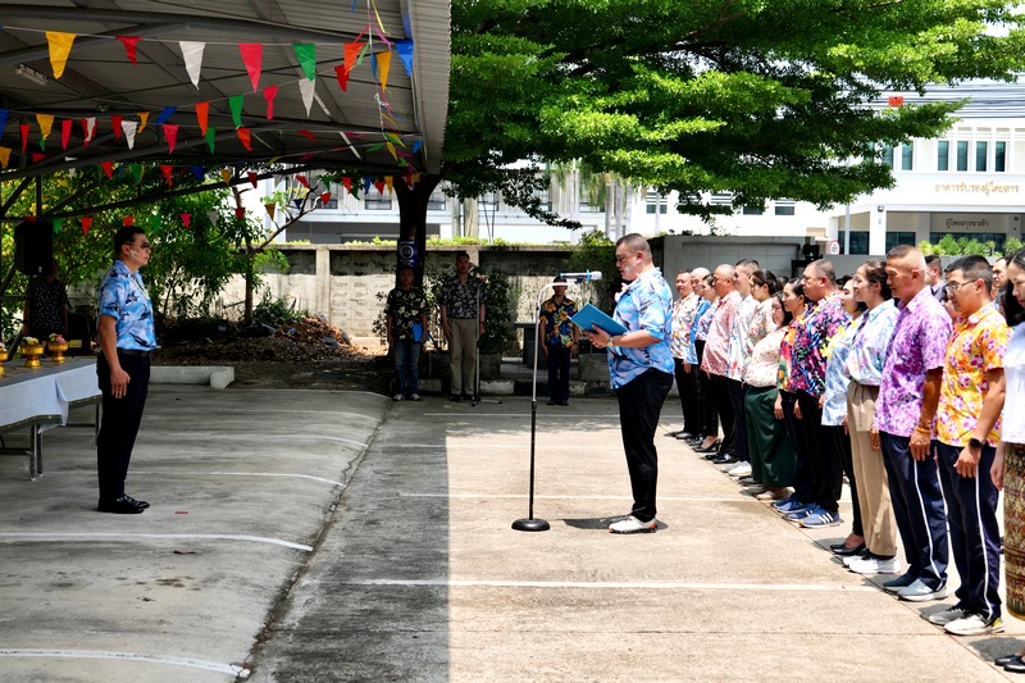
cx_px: 512
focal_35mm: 48
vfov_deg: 28.1
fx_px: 1366
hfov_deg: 41.1
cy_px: 342
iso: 100
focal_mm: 48
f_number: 5
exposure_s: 1/200
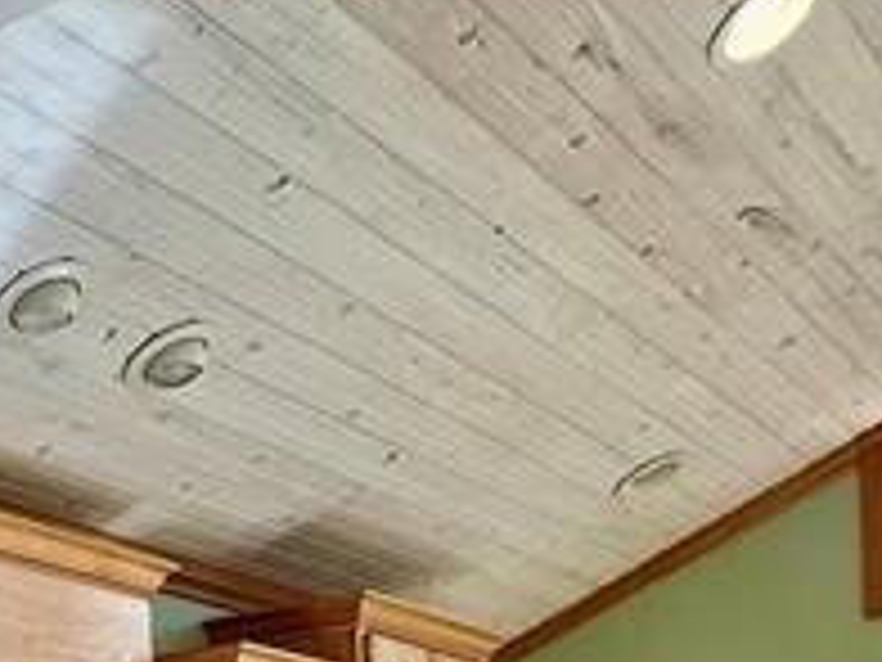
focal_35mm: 73
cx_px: -122
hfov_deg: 24.6
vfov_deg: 17.8
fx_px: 1860
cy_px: 1018
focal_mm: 2.22
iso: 50
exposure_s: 1/120
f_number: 2.2
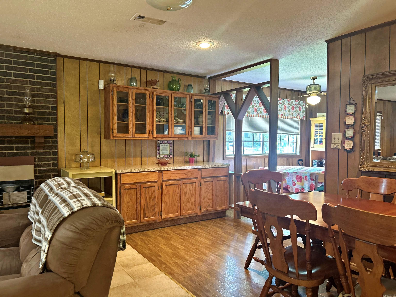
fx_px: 297
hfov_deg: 67.3
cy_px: 148
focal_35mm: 26
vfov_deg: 53.1
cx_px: 198
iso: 320
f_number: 1.5
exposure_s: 1/60
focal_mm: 5.7
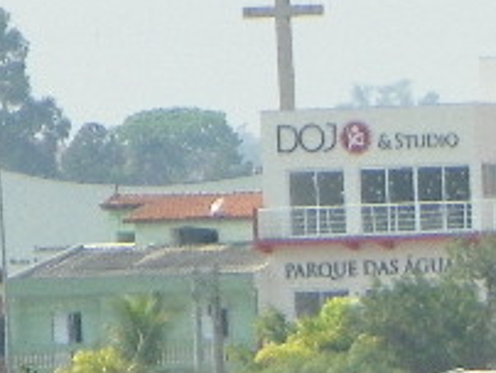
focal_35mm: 703
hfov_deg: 2.8
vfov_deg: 2.1
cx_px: 891
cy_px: 871
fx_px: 10085
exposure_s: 1/500
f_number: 4.5
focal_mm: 19.7
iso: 64
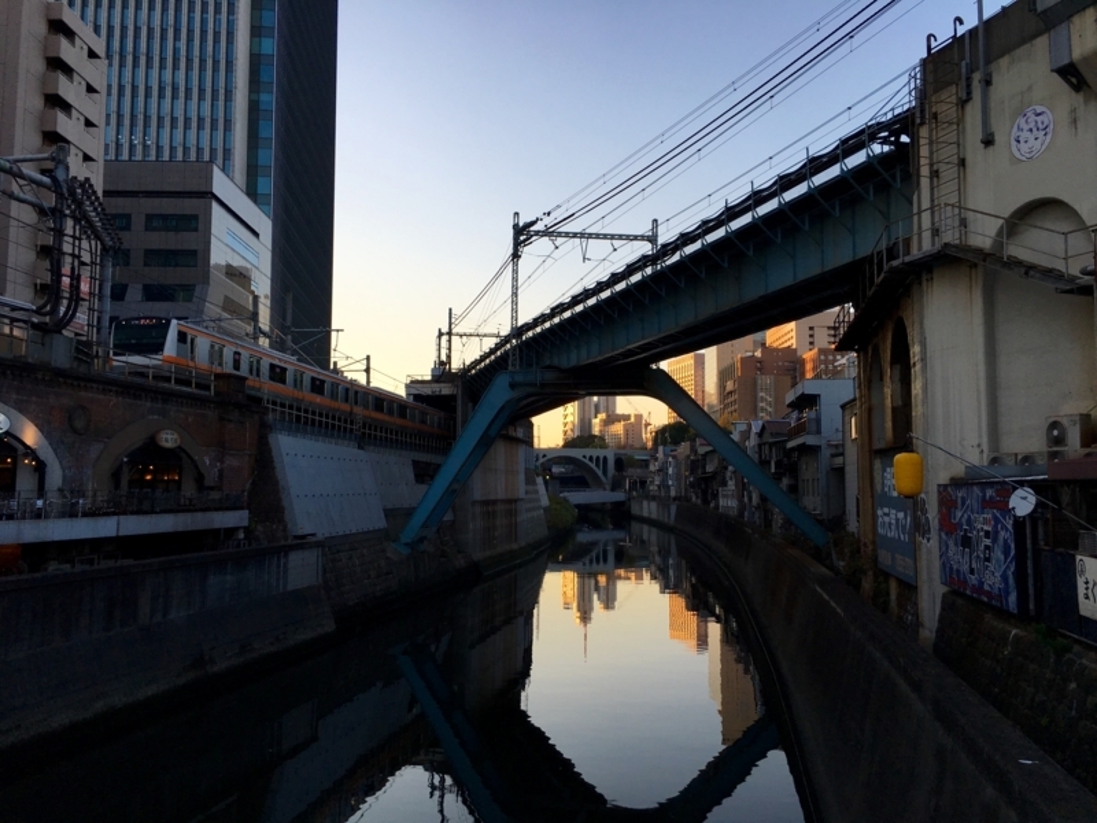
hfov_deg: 61.7
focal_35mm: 29
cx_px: 548
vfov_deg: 48.2
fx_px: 919
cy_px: 412
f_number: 2.2
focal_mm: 4.15
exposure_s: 1/371
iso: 25
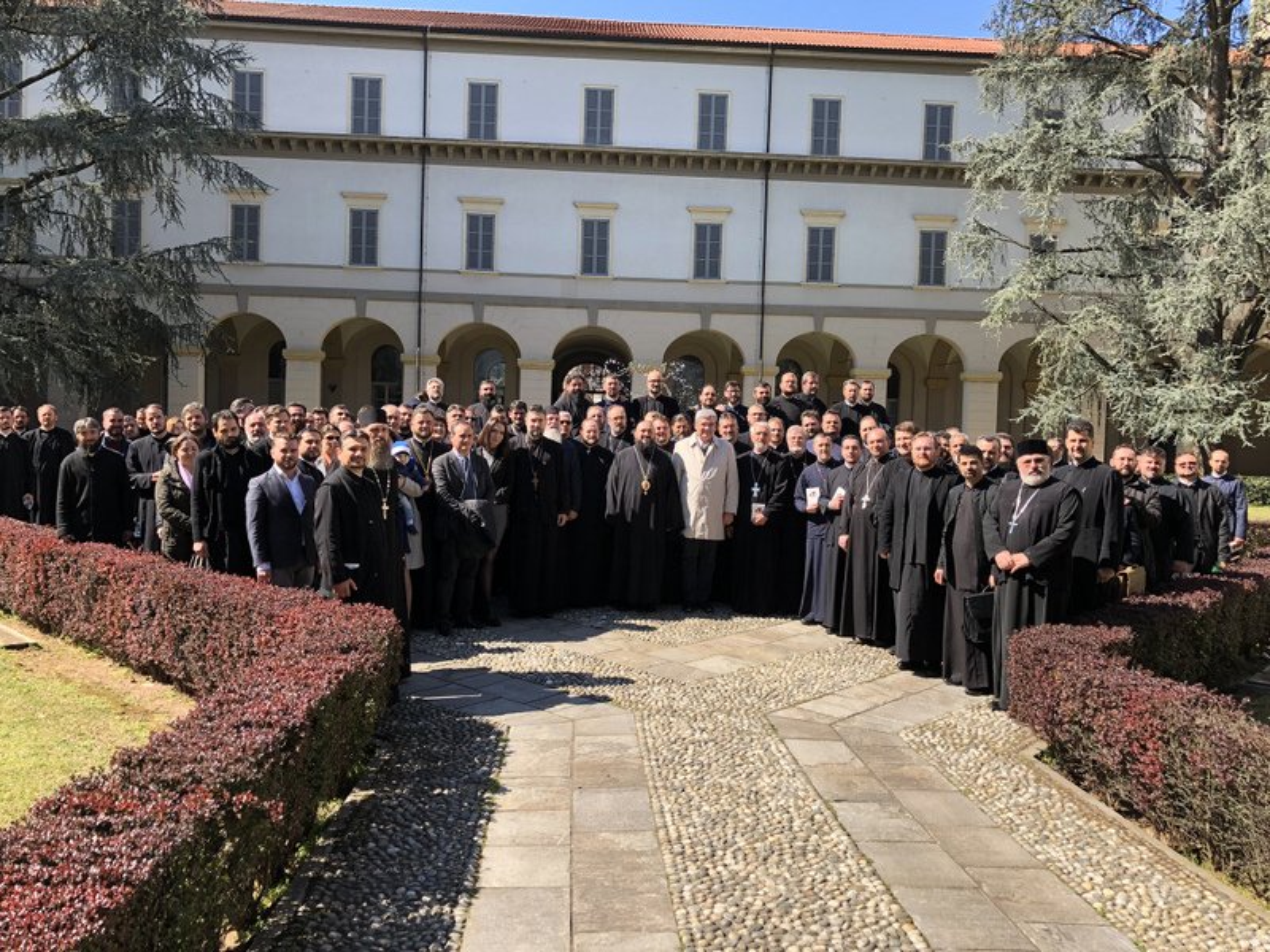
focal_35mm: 28
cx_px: 635
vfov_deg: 49.7
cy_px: 476
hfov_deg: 63.4
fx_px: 1027
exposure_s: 1/623
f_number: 1.8
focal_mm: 4
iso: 20
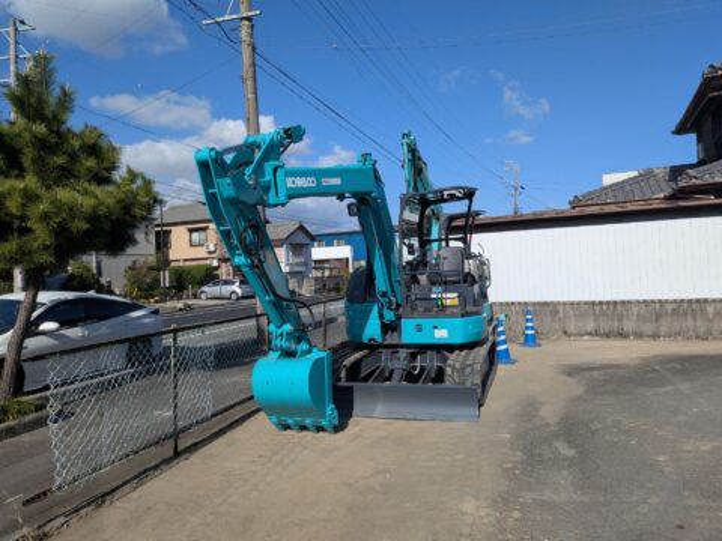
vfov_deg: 56.8
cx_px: 361
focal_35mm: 24
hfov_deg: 71.6
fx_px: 501
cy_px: 270
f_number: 1.7
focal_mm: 4.53
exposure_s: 1/2809
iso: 30
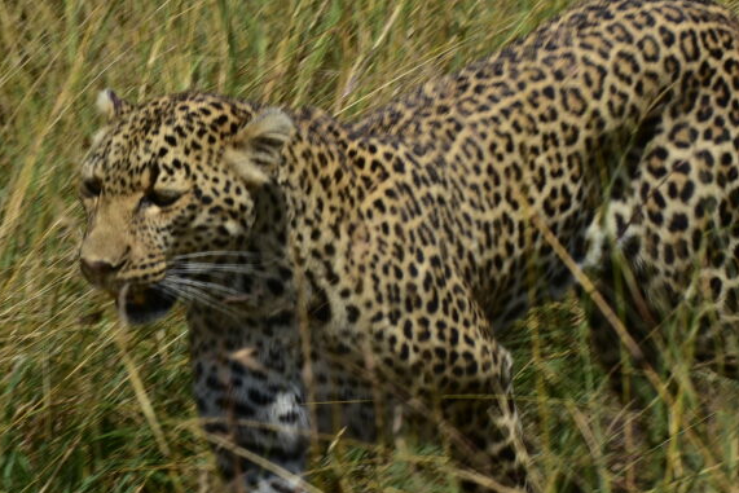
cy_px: 215
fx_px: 5523
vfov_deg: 5.1
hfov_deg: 7.7
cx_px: 393
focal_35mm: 269
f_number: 11
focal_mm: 100
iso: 160
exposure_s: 1/125
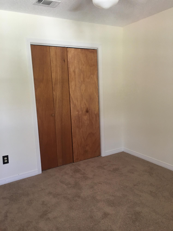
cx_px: 86
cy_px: 116
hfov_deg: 48.2
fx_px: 193
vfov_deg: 61.7
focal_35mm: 29
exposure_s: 1/15
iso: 64
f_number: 2.2
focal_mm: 4.15
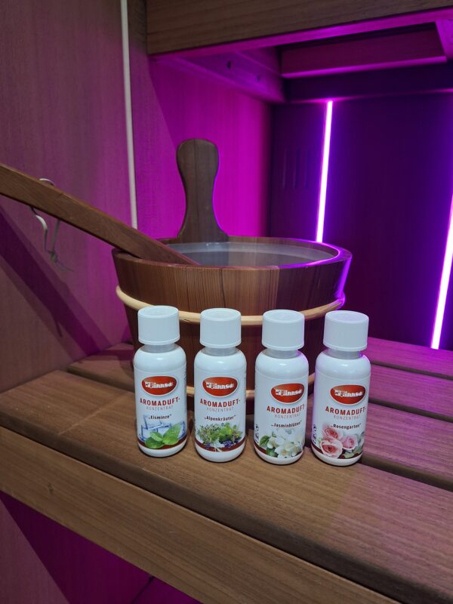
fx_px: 401
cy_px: 302
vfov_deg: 73.9
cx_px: 226
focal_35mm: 23
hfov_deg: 58.9
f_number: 1.8
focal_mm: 5.54
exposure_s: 1/50
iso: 320
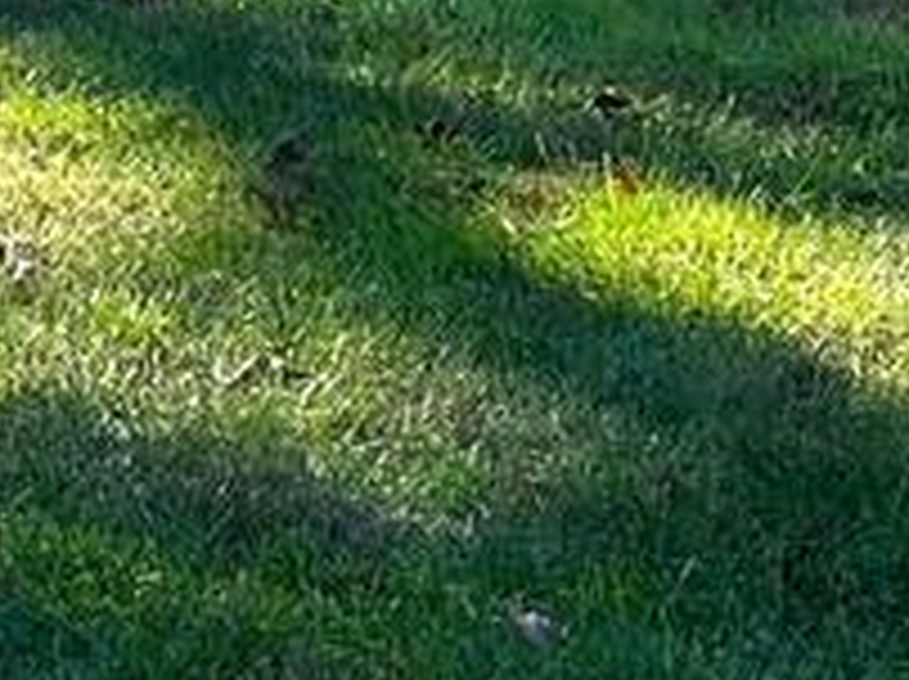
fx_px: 8996
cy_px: -1734
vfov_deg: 4.1
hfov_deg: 5.7
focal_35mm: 343
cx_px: -837
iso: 64
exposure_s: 1/751
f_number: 1.78
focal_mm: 6.86
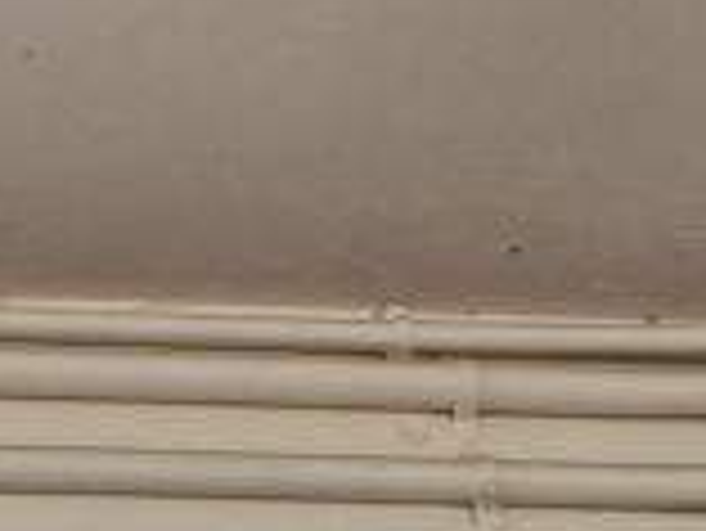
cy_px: 396
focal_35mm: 102
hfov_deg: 18.7
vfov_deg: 14.5
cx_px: -9
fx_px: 2082
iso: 160
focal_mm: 4.5
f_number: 3.5
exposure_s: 1/125
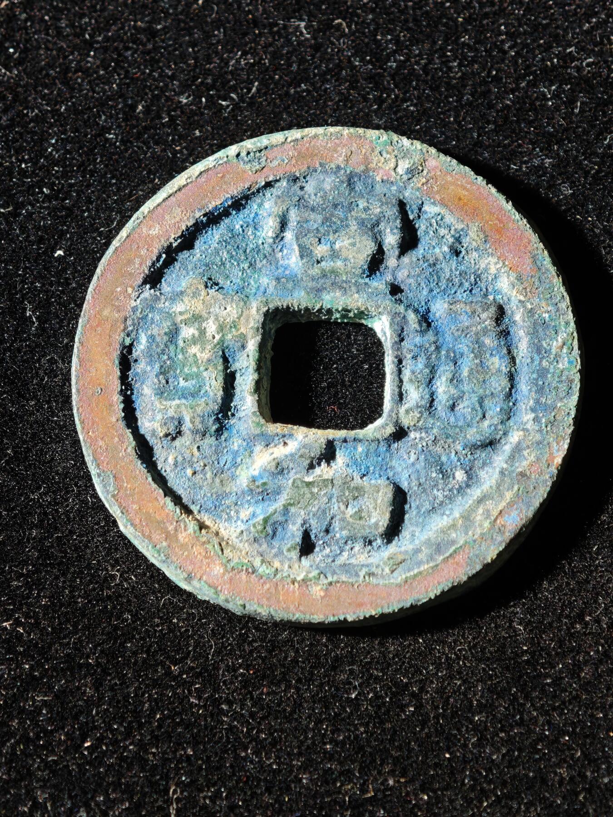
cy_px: 408
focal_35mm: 94
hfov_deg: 15.7
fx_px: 2219
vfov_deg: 20.9
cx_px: 306
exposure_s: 1/100
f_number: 2
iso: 250
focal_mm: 9
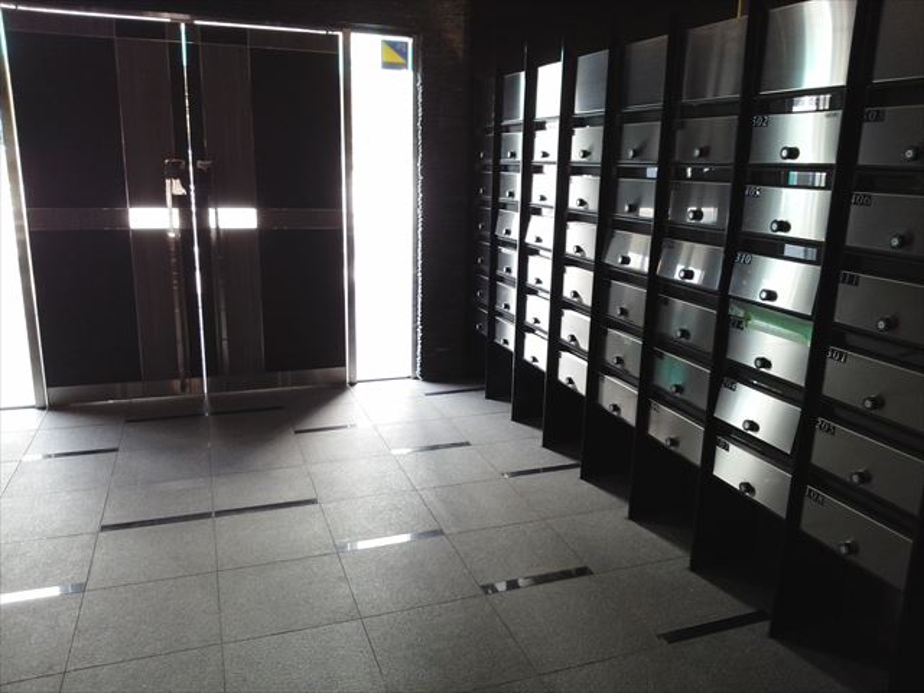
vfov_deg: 51.4
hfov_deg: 65.3
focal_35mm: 27
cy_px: 346
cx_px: 462
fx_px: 721
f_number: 2.4
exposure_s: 1/30.3
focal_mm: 2.87
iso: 90
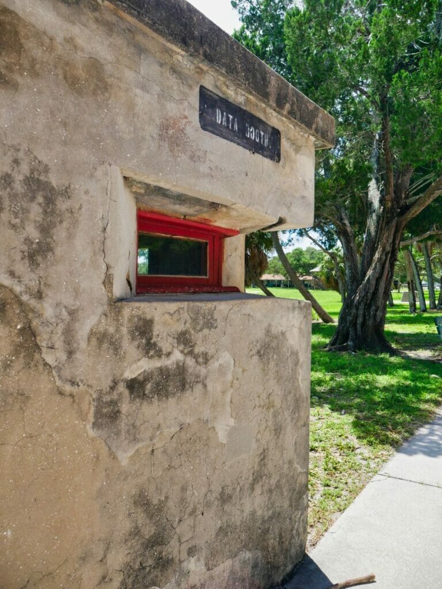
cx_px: 221
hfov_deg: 49.8
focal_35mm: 28
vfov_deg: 63.4
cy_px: 294
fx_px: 476
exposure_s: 1/400
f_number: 6.3
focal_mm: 14
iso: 200
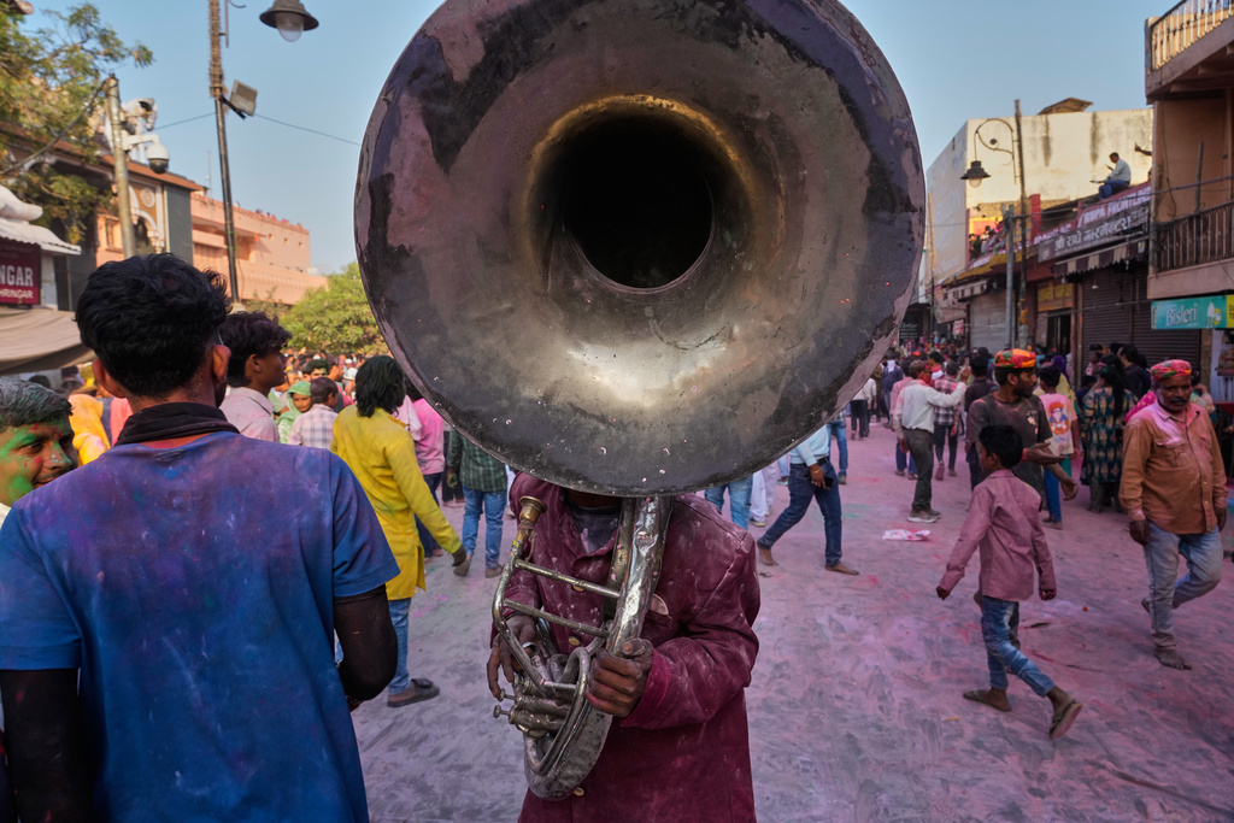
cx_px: 617
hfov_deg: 73.7
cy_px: 412
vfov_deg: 53.1
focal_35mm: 24
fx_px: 823
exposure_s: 1/500
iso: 500
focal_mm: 24
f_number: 7.1
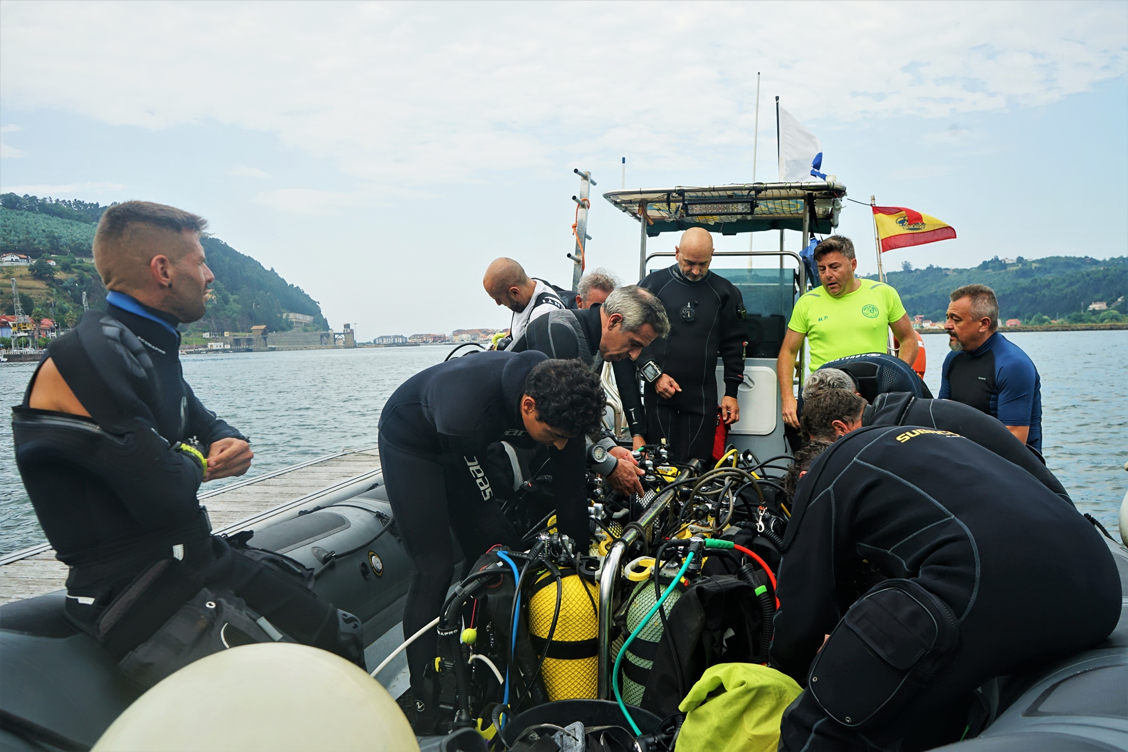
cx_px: 564
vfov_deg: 46.4
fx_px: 877
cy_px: 376
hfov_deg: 65.5
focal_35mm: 28
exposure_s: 1/100
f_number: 7.1
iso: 100
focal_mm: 28
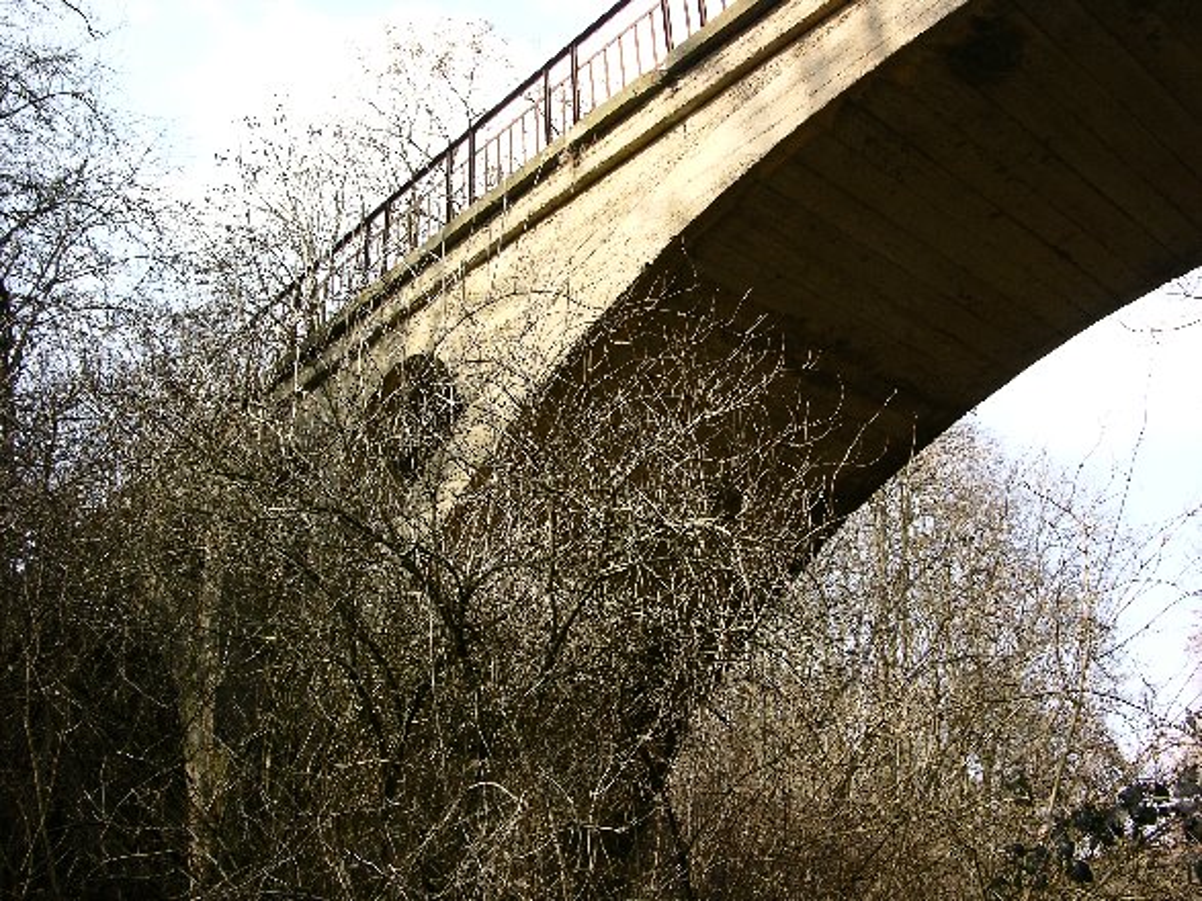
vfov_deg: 22.2
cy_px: 450
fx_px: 2291
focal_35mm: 66
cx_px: 601
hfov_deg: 29.4
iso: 50
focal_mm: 16.8
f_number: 5.2
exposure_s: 1/115
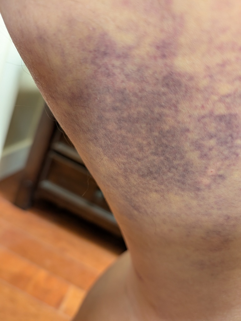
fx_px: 222
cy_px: 160
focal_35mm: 24
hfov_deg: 56.9
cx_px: 120
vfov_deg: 71.5
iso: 303
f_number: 1.68
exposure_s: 1/67.2
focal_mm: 6.9
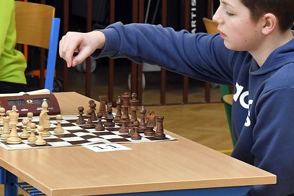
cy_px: 121
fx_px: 1478
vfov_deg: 7.6
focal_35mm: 181
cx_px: 9
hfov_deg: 11.3
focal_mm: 44
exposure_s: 1/160
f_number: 6.3
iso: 2000
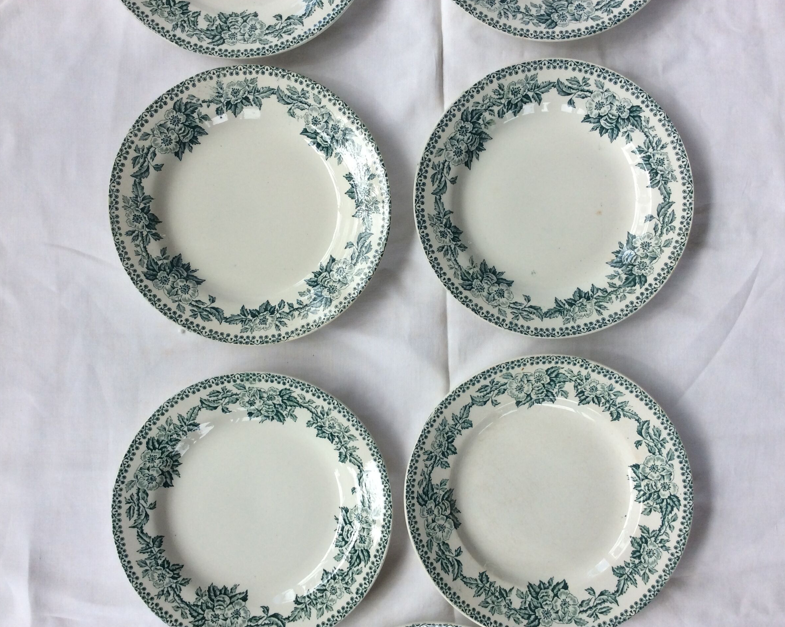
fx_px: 790
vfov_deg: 43.4
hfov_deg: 52.8
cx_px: 388
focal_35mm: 34
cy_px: 315
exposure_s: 1/245
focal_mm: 3.3
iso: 32
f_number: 2.4
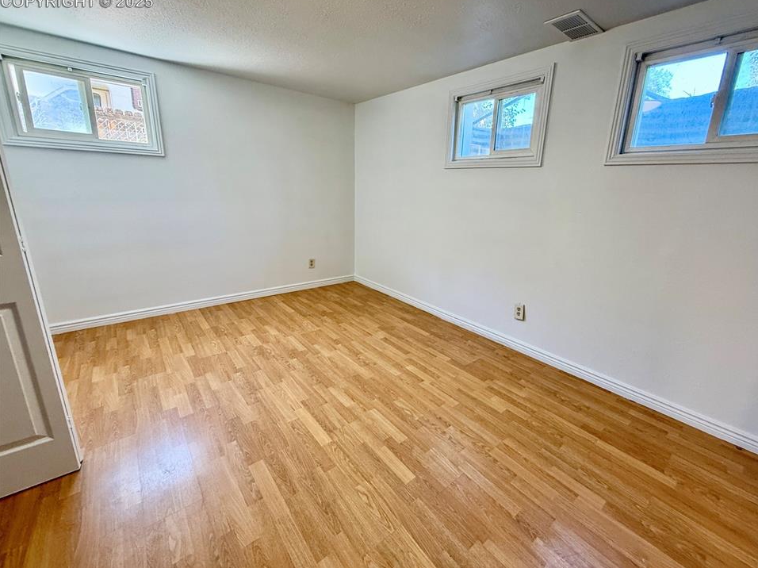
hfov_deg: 98.1
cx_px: 404
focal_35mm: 15
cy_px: 268
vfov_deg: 81.6
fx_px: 328
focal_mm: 2.22
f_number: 2.2
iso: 200
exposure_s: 1/60
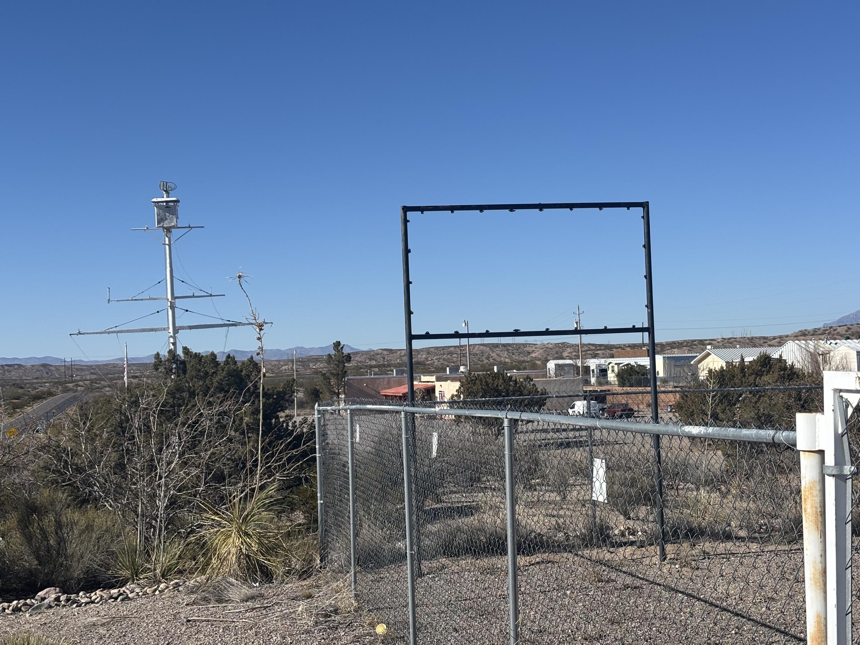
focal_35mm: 52
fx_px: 1292
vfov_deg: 28.0
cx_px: 430
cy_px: 322
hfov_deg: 36.8
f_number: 1.6
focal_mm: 5.96
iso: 40
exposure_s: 1/3788
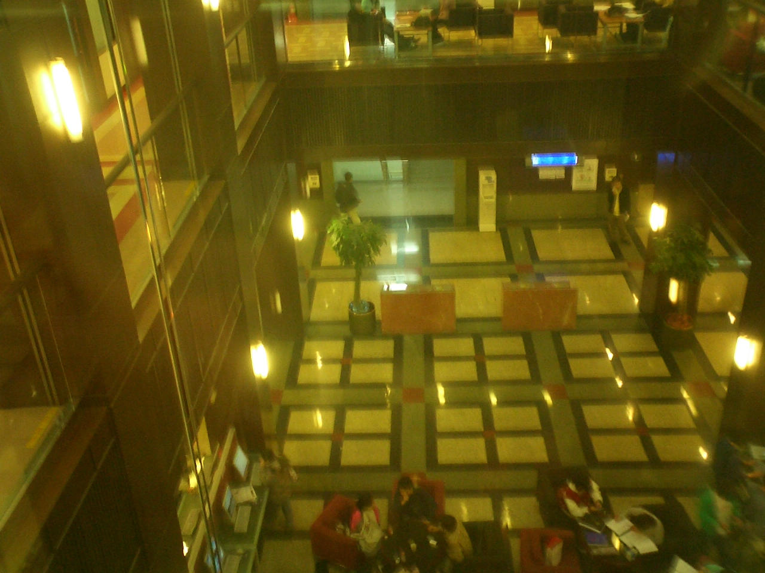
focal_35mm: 37
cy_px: 286
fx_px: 818
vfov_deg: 38.7
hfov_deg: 50.1
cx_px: 382
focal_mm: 5.6
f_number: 3.5
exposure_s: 1/8
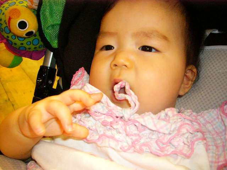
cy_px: 85
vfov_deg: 40.7
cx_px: 114
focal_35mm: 35
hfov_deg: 52.6
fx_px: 230
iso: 400
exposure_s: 1/60
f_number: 2.8
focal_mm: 5.8
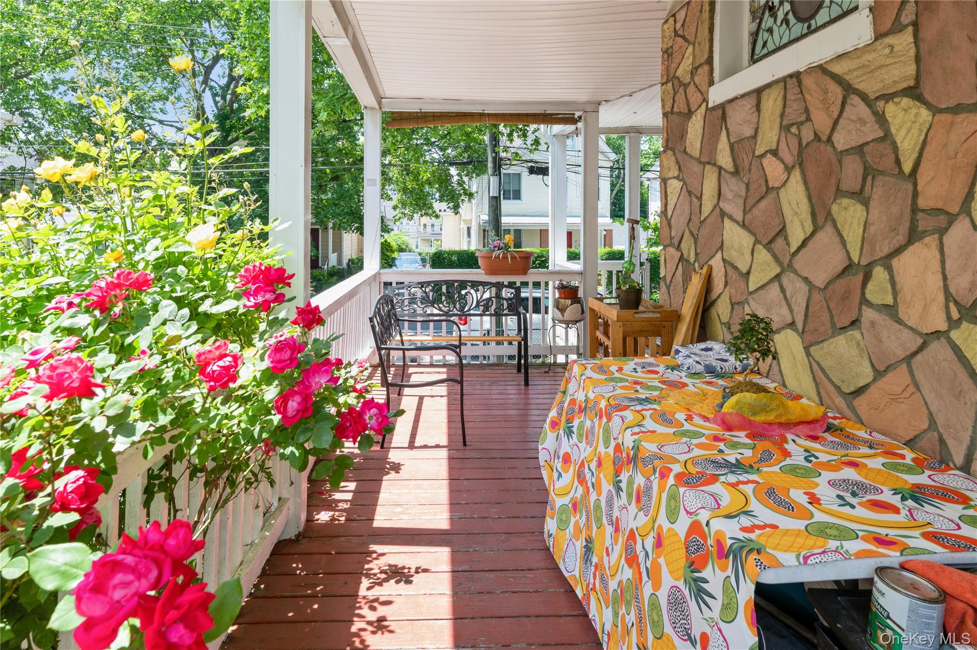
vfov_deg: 57.1
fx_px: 597
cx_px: 488
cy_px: 325
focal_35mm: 22
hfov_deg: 78.6
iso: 200
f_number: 11
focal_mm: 22
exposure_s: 1/40
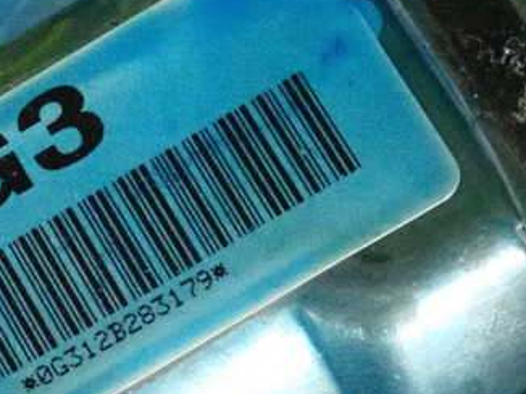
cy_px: 236
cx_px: 71
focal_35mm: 162
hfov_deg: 12.1
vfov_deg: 9.1
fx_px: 2460
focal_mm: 15.66
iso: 6400
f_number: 4.5
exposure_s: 1/125
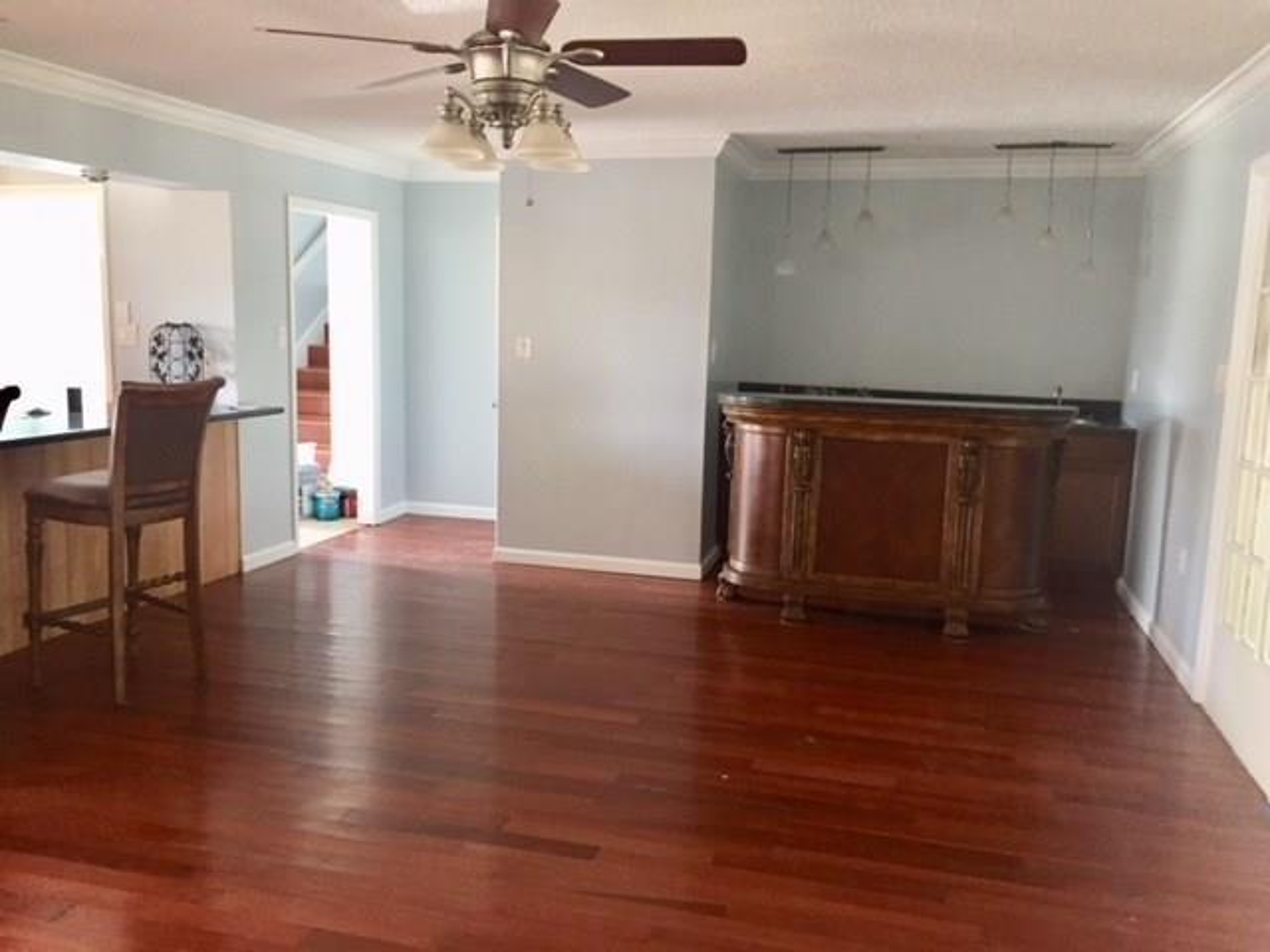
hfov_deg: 61.7
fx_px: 1064
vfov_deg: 48.2
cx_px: 635
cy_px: 476
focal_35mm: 29
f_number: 2.2
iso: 200
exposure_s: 1/30
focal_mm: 4.15
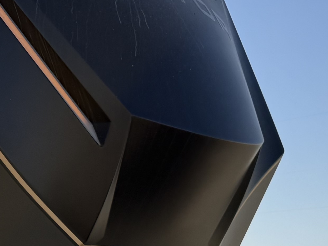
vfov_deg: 13.4
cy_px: 213
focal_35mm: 110
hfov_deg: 16.1
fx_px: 1042
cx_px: -187
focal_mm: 6.76
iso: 100
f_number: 1.78
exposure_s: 1/4167
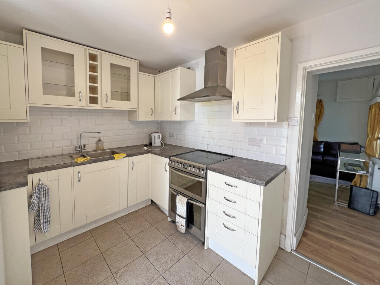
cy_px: 142
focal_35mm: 13
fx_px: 143
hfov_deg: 106.2
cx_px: 190
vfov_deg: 89.9
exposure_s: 1/99
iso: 80
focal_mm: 1.57
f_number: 1.8
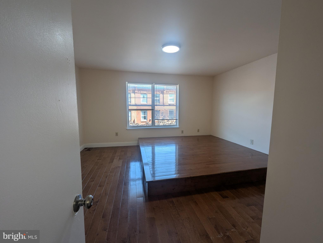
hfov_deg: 106.1
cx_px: 162
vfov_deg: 90.1
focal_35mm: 13
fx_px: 121
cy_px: 122
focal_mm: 1.95
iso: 48
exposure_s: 1/103
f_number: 2.2
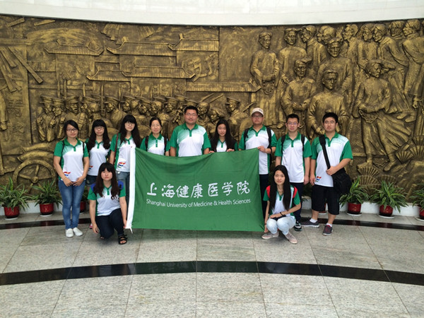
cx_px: 212
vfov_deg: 46.8
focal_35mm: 30
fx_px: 367
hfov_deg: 60.0
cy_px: 159
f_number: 2.2
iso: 64
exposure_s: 1/120
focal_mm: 4.12
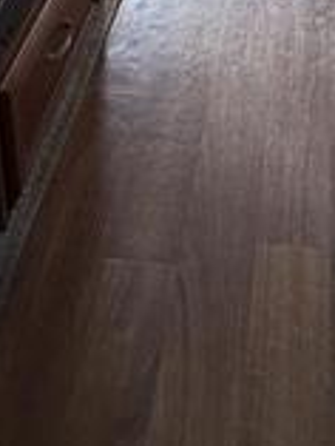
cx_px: 247
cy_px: -355
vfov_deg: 21.7
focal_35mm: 57
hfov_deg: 25.4
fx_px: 735
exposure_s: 1/121
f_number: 2.2
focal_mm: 2.22
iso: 250
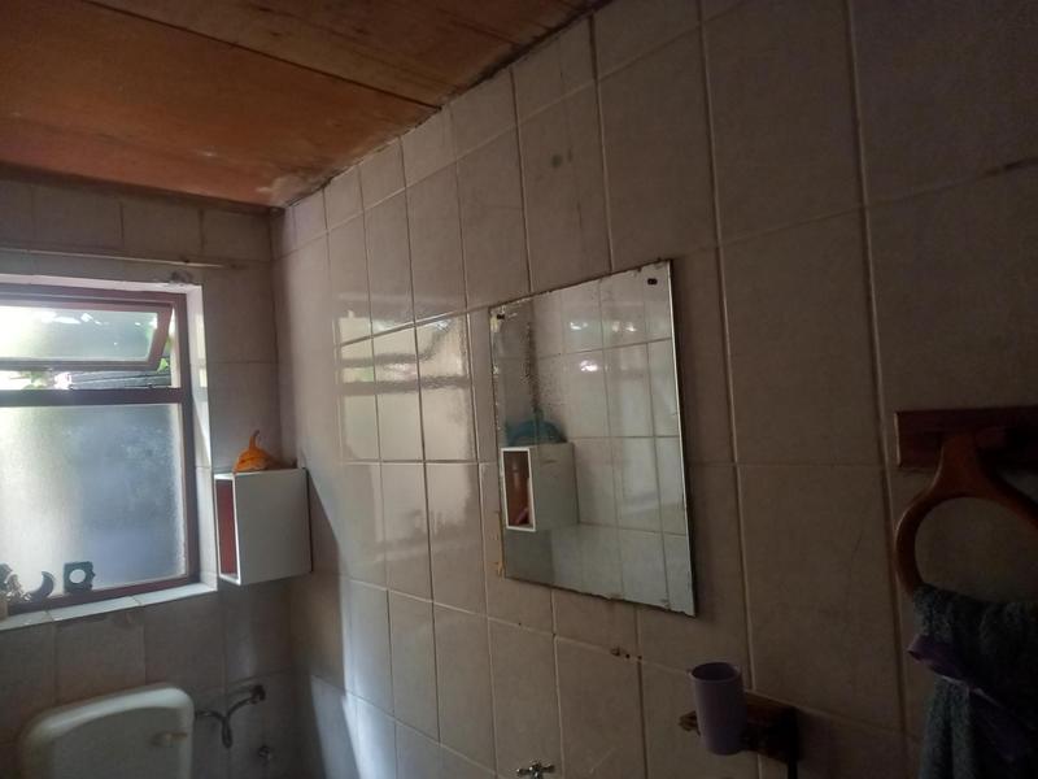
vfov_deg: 54.9
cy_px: 390
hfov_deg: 69.4
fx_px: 750
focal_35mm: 25
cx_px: 519
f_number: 2
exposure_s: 1/20
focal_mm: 4.6
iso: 500
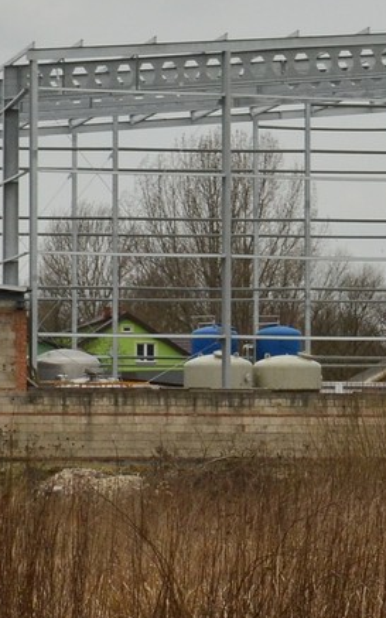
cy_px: 225
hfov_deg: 4.2
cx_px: 565
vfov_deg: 6.7
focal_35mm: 313
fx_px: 5268
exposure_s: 1/320
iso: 320
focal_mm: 55
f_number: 13
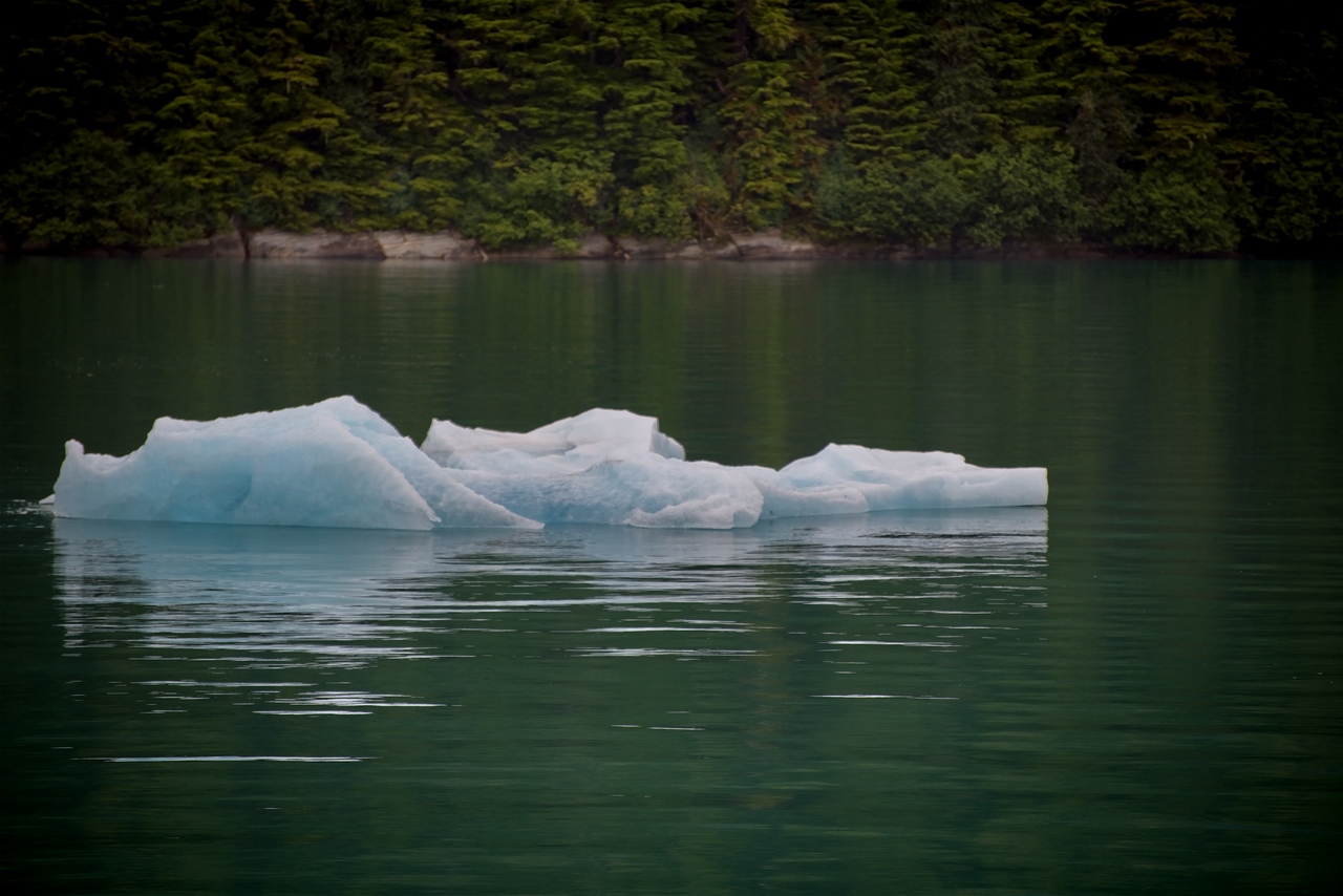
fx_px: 7462
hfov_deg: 10.3
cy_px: 448
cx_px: 672
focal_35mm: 200
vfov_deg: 6.9
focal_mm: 200
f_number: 5.3
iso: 125
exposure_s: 1/400
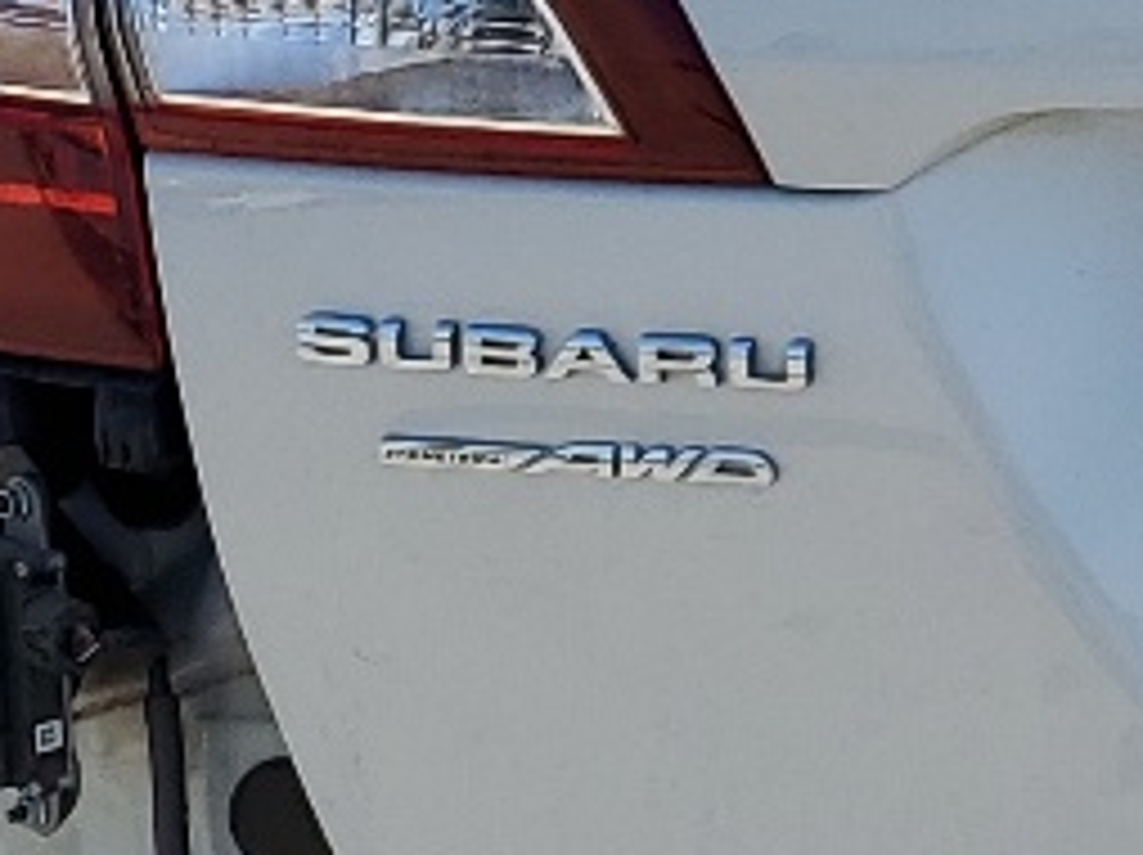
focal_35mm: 164
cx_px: 1966
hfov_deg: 11.3
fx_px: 5410
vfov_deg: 9.0
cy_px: -32
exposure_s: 1/3333
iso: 50
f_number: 1.5
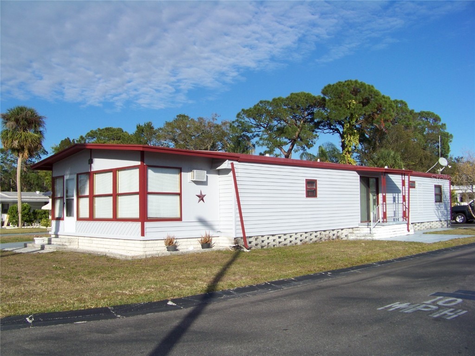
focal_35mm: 36
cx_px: 238
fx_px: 494
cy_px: 178
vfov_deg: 39.7
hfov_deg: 51.4
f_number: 4
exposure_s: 1/800
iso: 67
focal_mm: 5.85
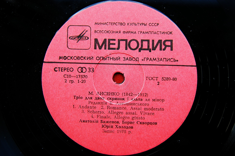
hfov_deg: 37.9
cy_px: 78
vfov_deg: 25.7
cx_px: 118
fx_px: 342
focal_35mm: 52
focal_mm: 35
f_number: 4.5
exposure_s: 1/80
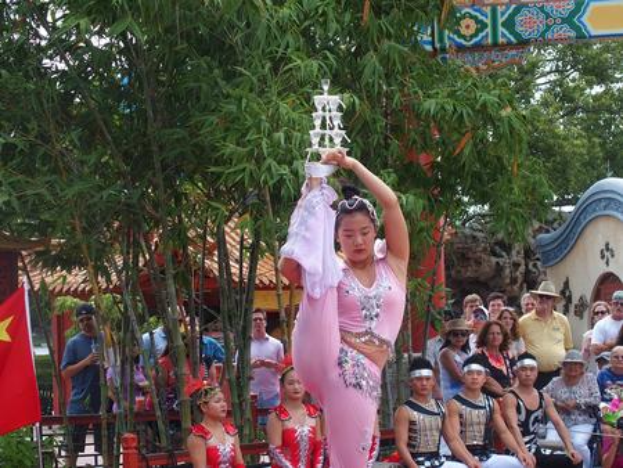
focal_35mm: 92
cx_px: 312
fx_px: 1657
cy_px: 234
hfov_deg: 21.3
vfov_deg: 16.1
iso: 100
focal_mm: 19.6
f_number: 3.5
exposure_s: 1/320
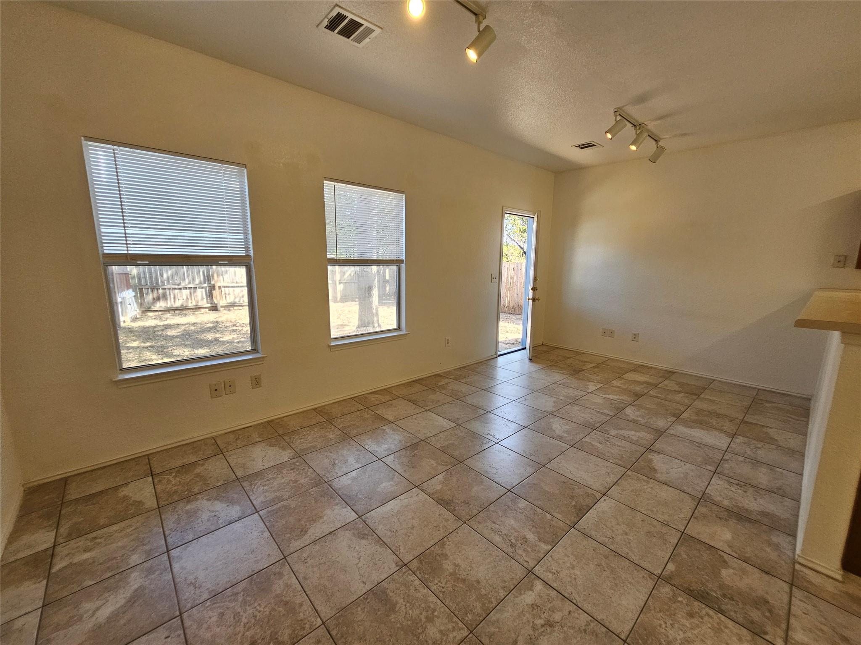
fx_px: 323
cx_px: 430
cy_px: 322
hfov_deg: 106.2
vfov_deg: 89.9
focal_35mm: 13
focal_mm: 2.2
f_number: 2.2
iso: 100
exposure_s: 1/120
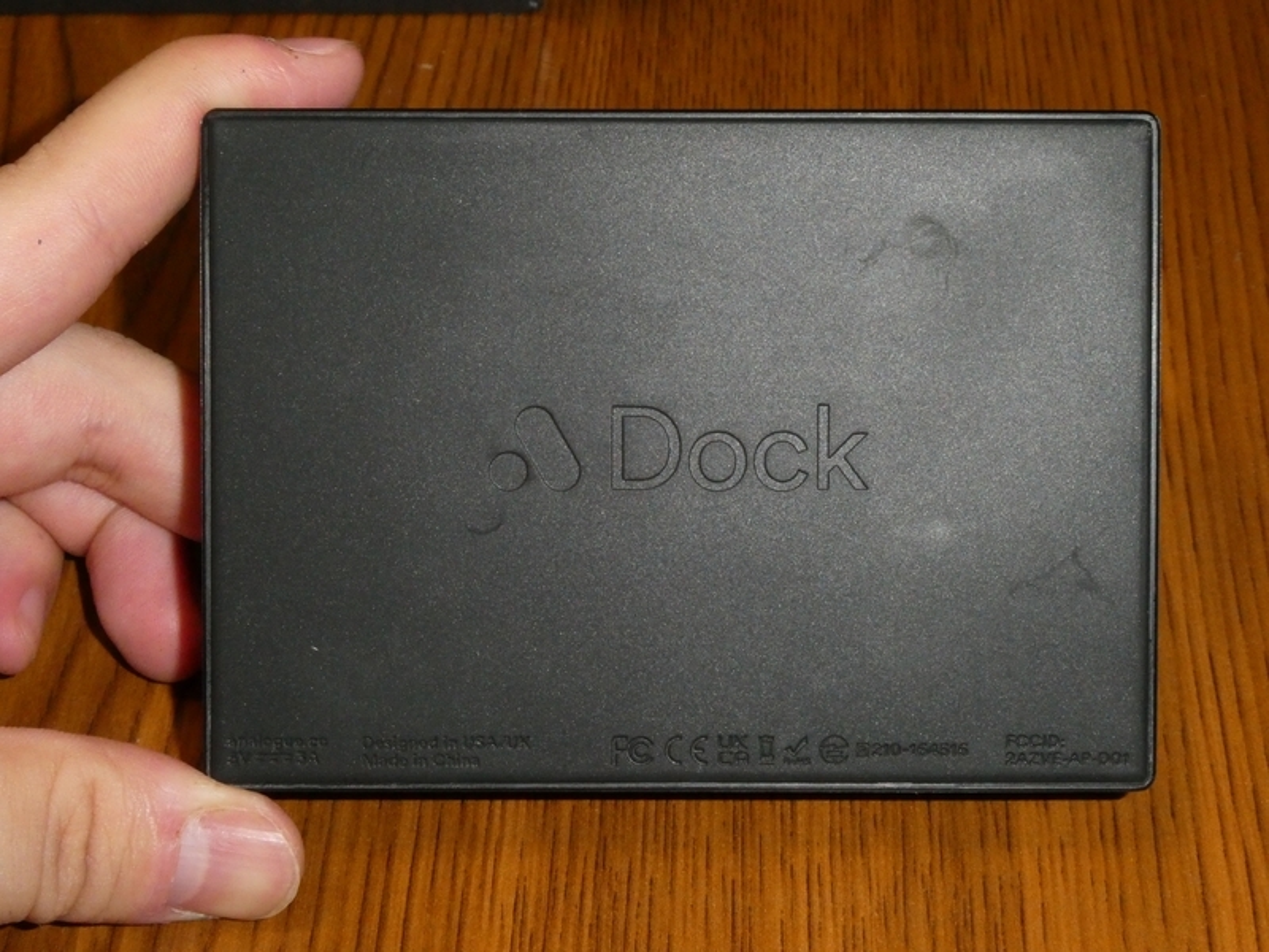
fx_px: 1980
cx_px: 634
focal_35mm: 54
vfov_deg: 27.0
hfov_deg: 35.5
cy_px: 476
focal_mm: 9.6
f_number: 7.1
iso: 800
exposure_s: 1/60
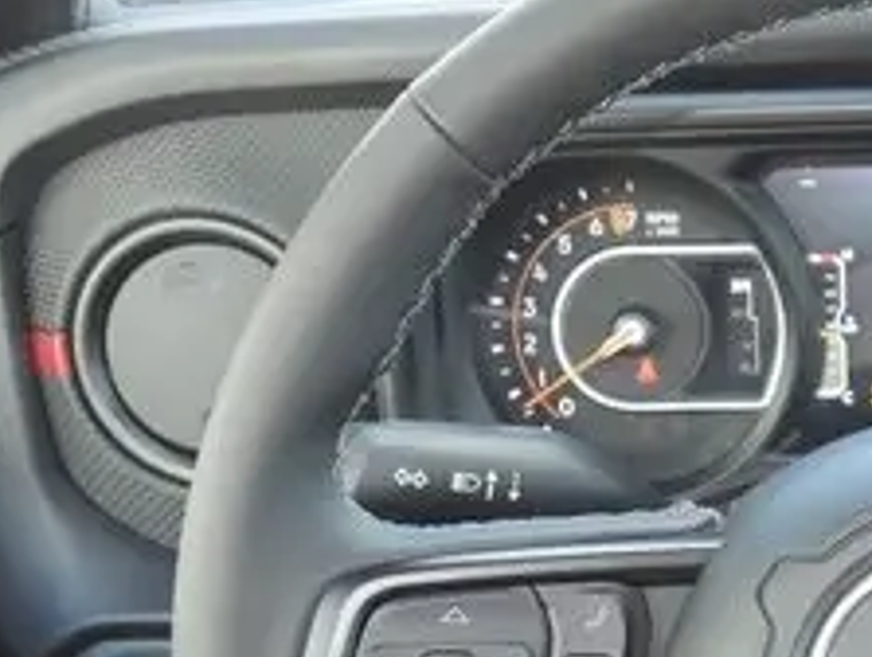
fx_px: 2750
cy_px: 659
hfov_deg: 17.4
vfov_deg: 13.4
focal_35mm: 109
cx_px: 946
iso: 800
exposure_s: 1/60
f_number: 5
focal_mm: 19
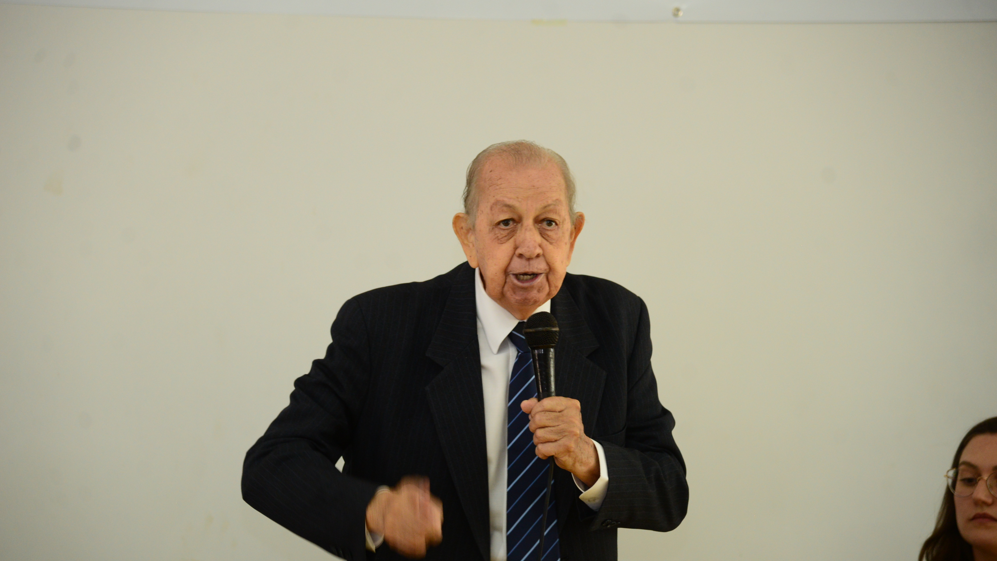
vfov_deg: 9.6
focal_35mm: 126
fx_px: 3331
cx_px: 498
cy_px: 311
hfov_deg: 17.0
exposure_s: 1/125
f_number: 4
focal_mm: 120
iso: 1600
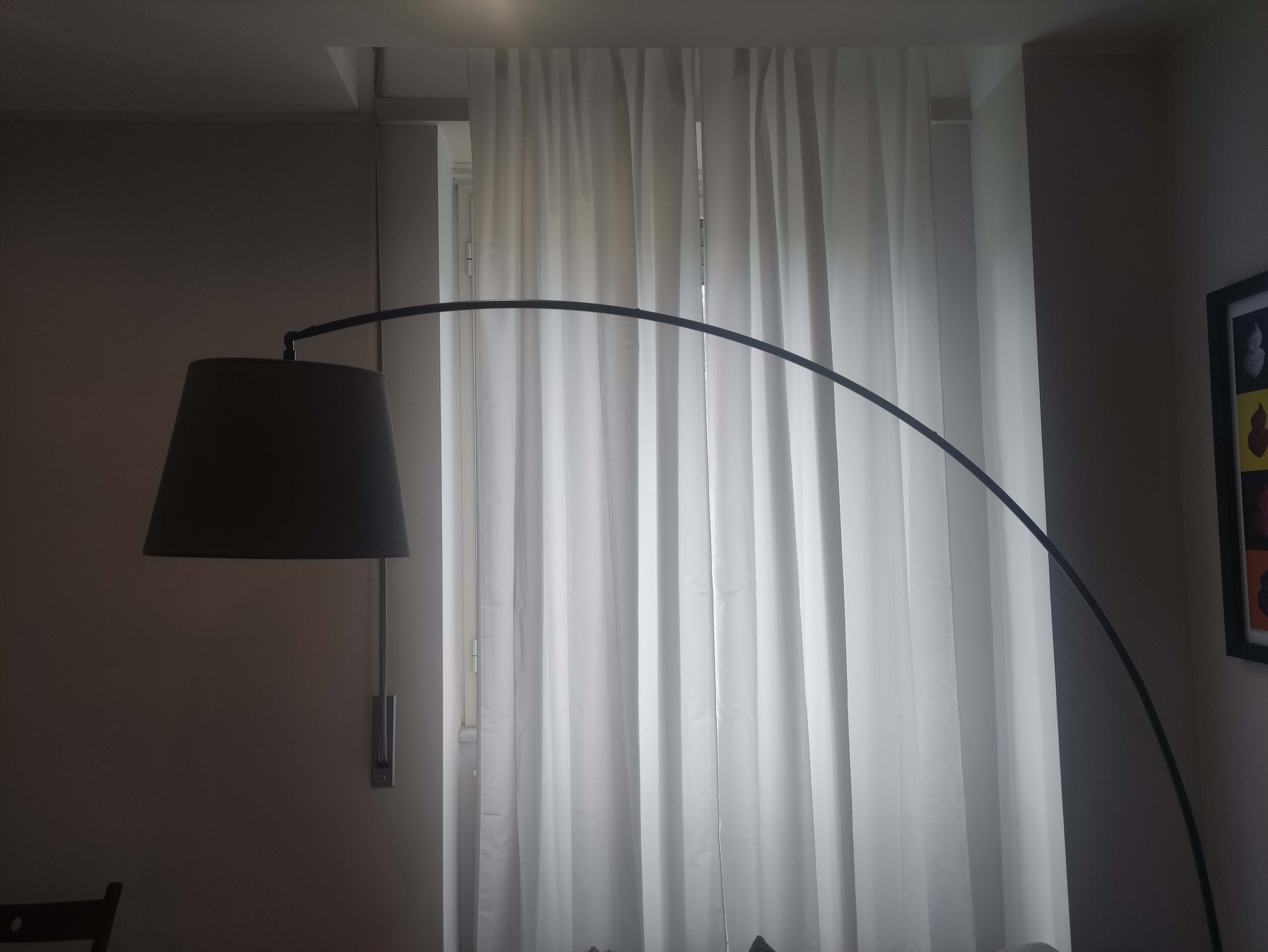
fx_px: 916
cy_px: 476
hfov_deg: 69.4
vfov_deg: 54.9
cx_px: 634
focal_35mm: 25
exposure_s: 1/100
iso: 67
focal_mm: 5.43
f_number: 1.89
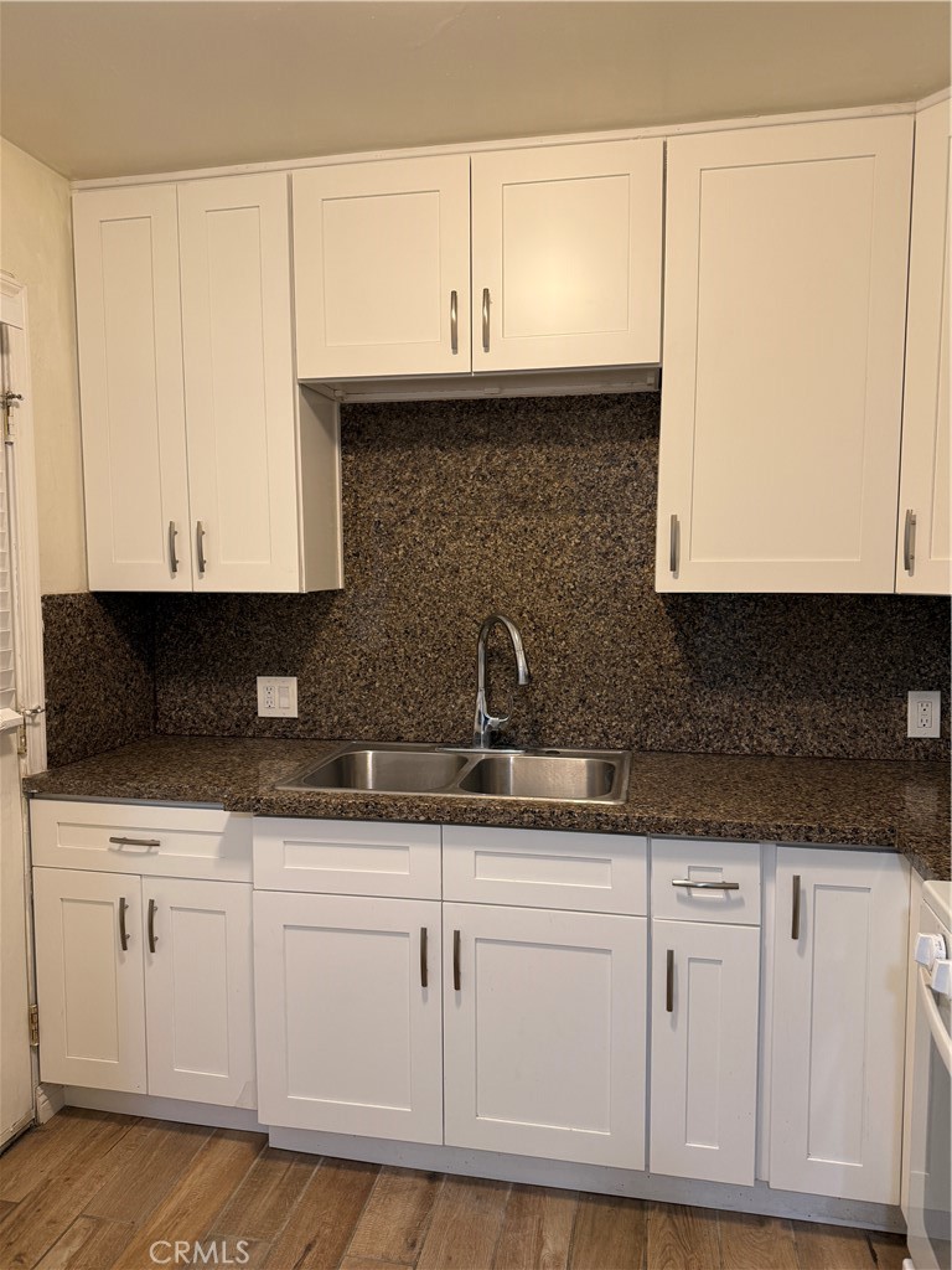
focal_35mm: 24
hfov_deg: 56.8
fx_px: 880
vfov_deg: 71.6
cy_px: 635
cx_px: 476
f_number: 1.78
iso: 125
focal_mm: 6.76
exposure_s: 1/60
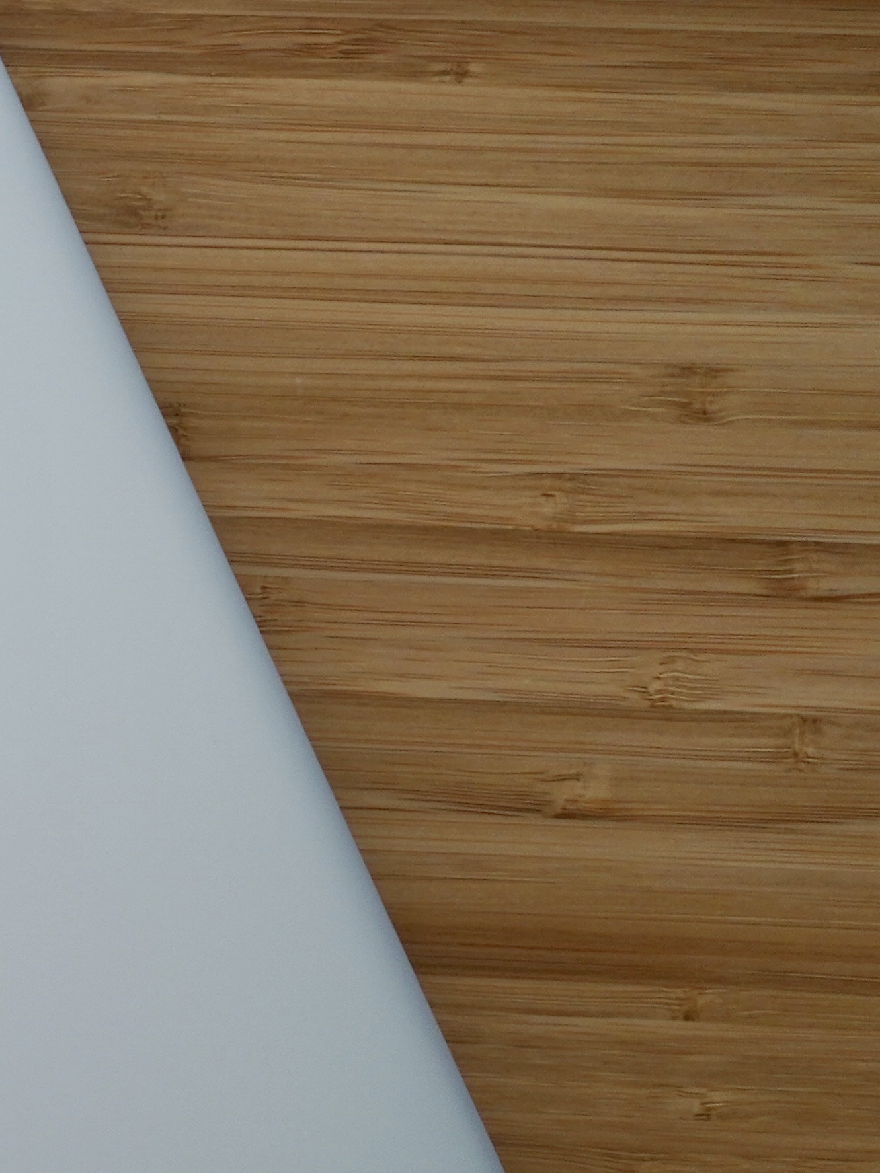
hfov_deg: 14.1
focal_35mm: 91
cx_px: -781
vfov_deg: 21.4
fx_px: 3085
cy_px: 860
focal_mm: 28
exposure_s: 1/200
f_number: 2.8
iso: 400
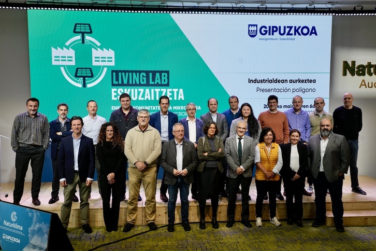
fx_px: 334
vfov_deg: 41.1
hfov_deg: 58.7
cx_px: 188
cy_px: 126
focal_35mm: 32
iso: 400
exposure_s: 1/160
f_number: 5.6
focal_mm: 32
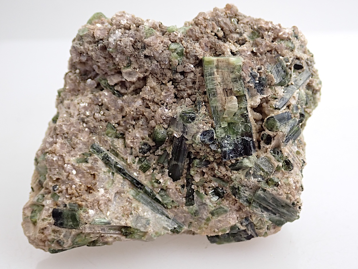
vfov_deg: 30.9
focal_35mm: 47
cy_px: 134
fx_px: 486
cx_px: 179
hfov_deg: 40.4
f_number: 3.1
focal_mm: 8.4
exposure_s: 1/50
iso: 250
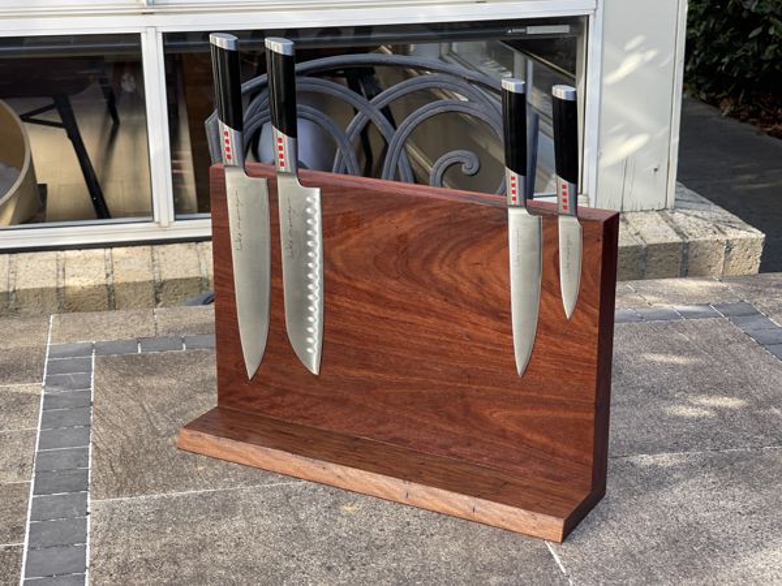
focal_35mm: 64
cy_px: 293
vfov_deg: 22.9
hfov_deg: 30.3
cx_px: 391
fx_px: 1446
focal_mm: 7.5
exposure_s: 1/121
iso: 25
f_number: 2.2
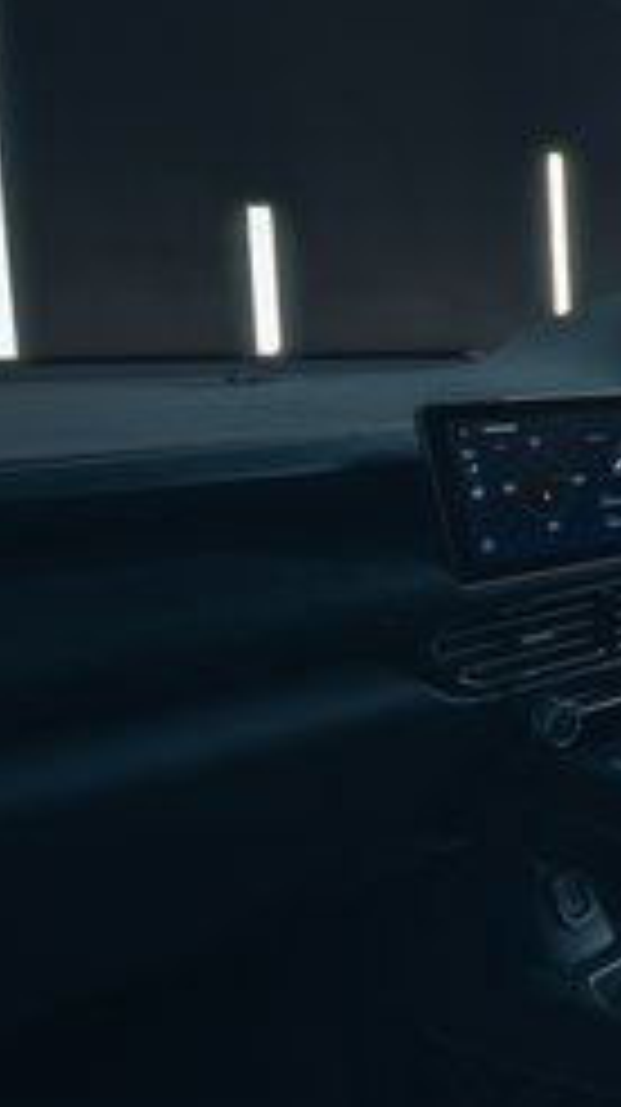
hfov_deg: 18.6
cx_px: 1188
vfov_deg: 44.5
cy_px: 486
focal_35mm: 46
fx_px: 1349
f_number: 10
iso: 160
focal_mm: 18
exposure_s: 2.5
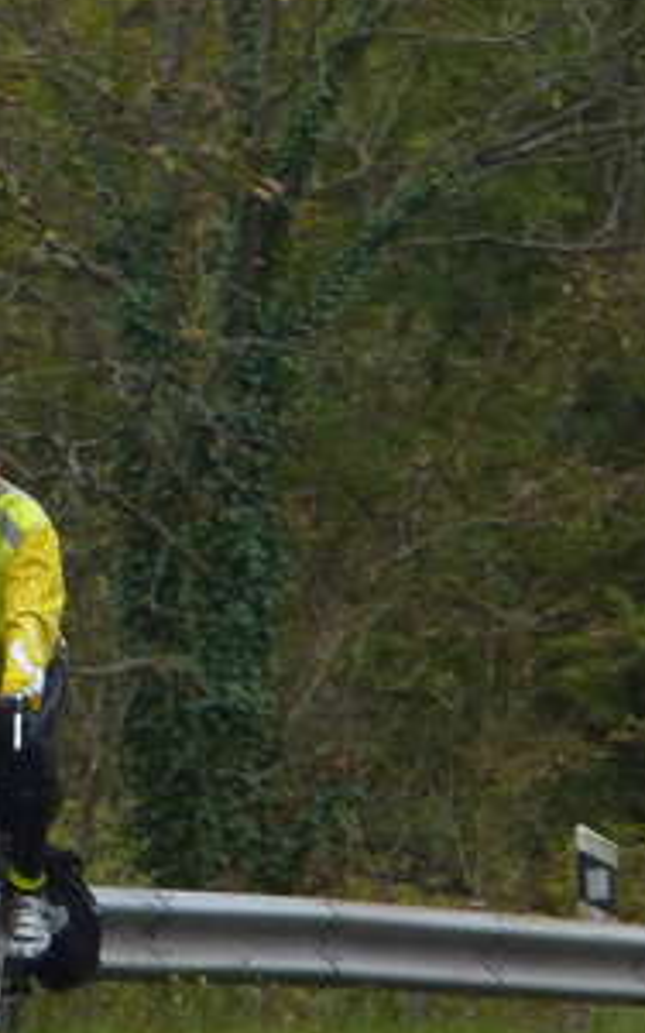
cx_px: -192
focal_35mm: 904
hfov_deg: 1.5
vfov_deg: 2.3
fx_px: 25437
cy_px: 607
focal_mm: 49.2
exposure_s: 1/640
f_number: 4.9
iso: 320
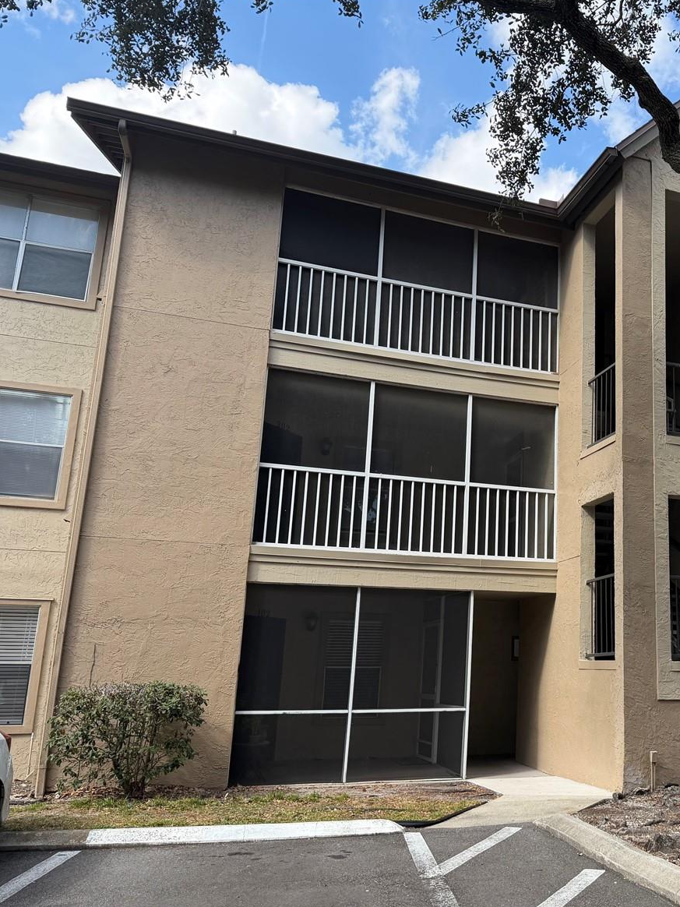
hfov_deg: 40.6
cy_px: 461
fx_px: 864
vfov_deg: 55.3
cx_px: 573
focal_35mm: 33
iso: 100
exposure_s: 1/1770
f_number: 1.78
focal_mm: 6.76
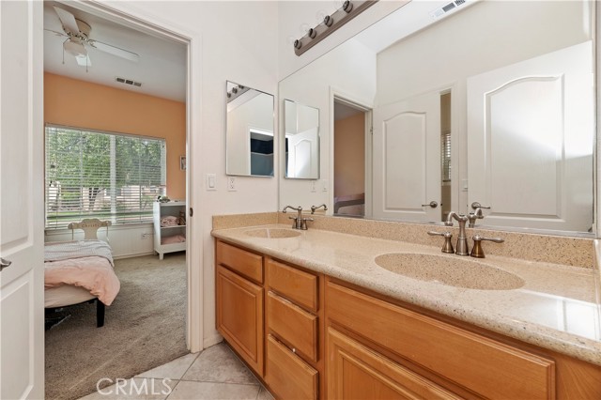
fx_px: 234
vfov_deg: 81.1
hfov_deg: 104.3
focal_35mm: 14
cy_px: 200
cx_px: 300
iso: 500
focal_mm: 14
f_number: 10
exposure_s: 1/2.5
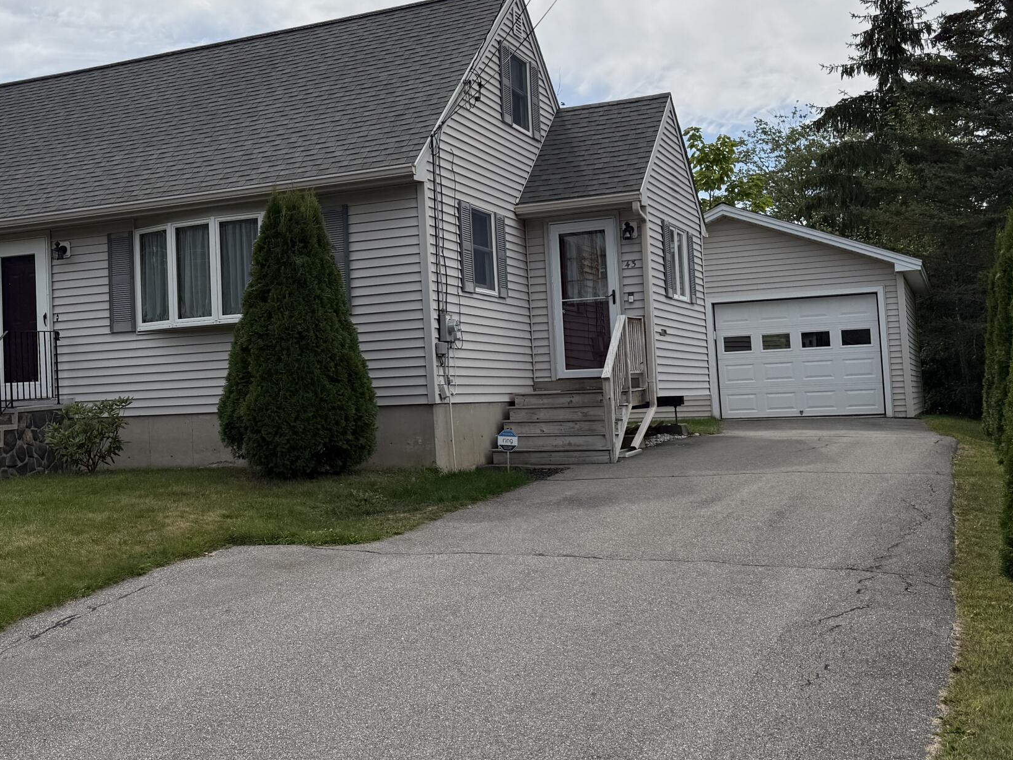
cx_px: 263
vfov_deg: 32.8
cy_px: 306
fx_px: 1288
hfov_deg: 41.8
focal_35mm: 44
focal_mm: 6.76
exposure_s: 1/9091
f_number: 1.78
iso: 80
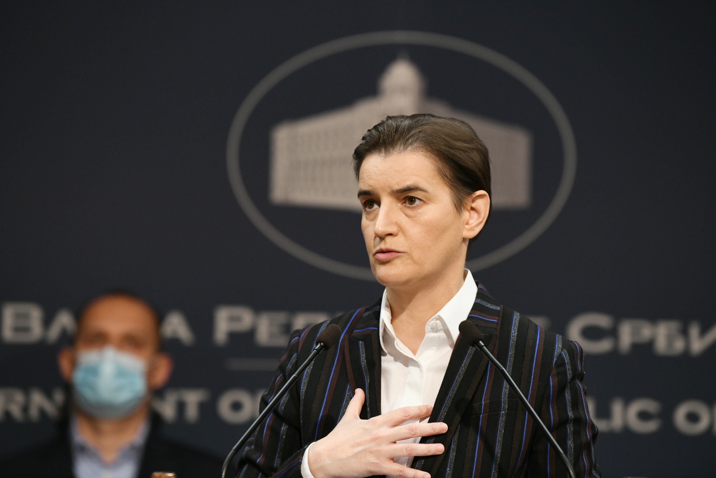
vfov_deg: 6.9
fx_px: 3977
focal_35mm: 200
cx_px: 358
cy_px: 239
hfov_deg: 10.3
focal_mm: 200
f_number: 4
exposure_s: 1/500
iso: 2500
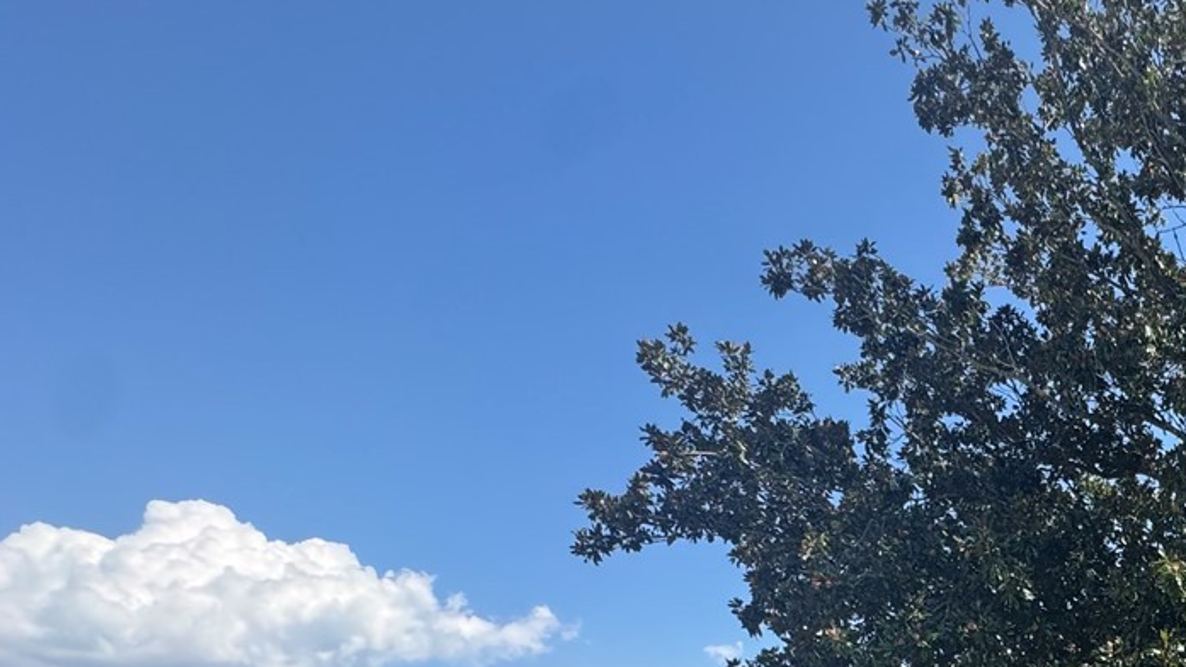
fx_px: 1101
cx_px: 1261
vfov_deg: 28.7
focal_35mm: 35
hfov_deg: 45.0
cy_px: 822
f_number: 2.2
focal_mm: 2.22
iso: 50
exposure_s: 1/849
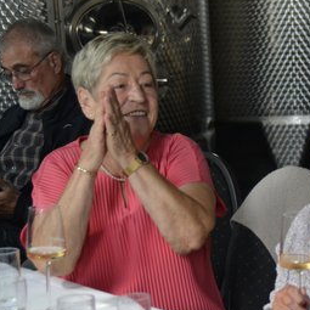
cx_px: 275
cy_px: 171
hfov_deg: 13.4
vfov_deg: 13.5
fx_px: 1307
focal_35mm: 129
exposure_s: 1/125
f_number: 5
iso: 2000
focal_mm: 56
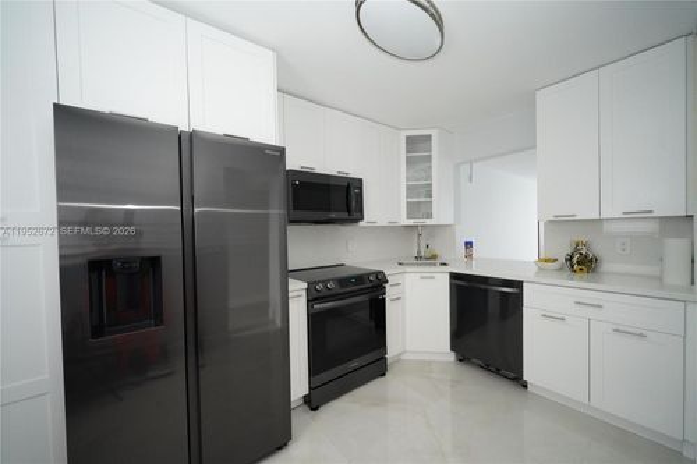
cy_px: 232
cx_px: 348
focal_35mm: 13
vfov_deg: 85.4
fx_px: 252
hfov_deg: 108.3
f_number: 4
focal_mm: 13
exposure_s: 1/160
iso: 3200
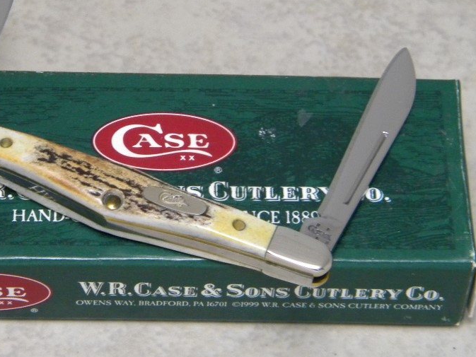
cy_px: 169
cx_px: 154
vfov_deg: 9.5
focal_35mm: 156
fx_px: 2146
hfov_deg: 12.6
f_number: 4.7
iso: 400
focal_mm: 19
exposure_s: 1/16.7
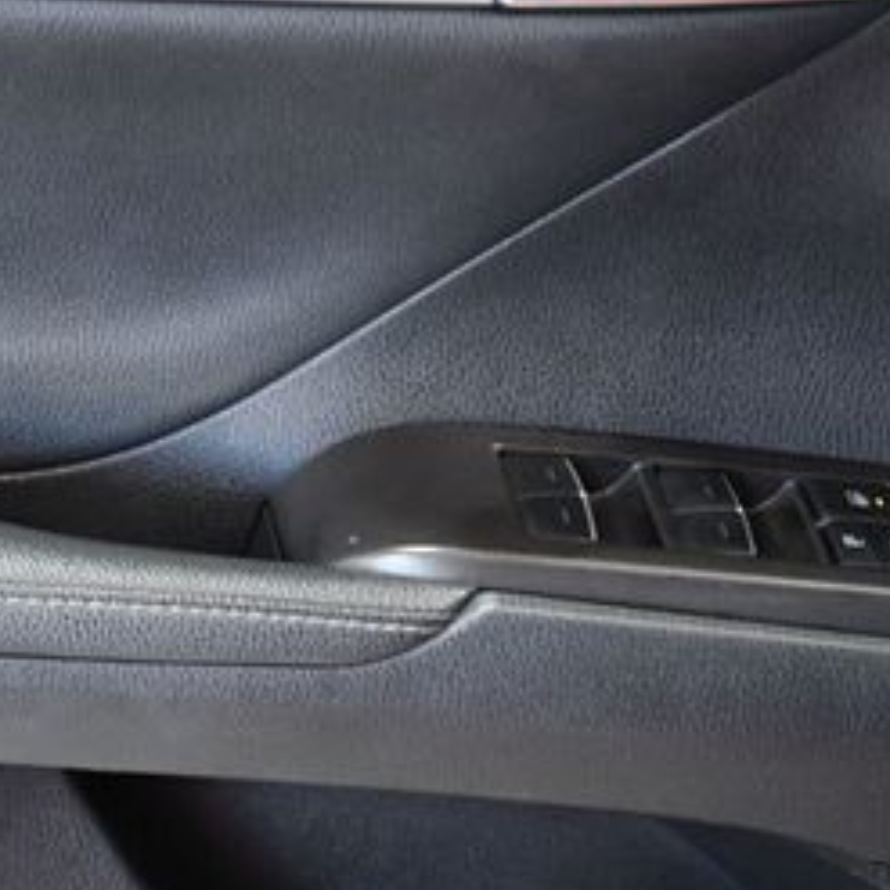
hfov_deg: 9.4
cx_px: 205
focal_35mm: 185
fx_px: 5381
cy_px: 432
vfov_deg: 9.5
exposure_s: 1/125
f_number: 4.8
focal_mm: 56
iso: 2500
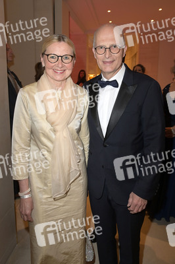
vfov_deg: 62.0
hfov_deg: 43.5
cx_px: 88
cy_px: 132
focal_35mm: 30
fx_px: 219
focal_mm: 30
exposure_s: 1/60
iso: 2000
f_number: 5
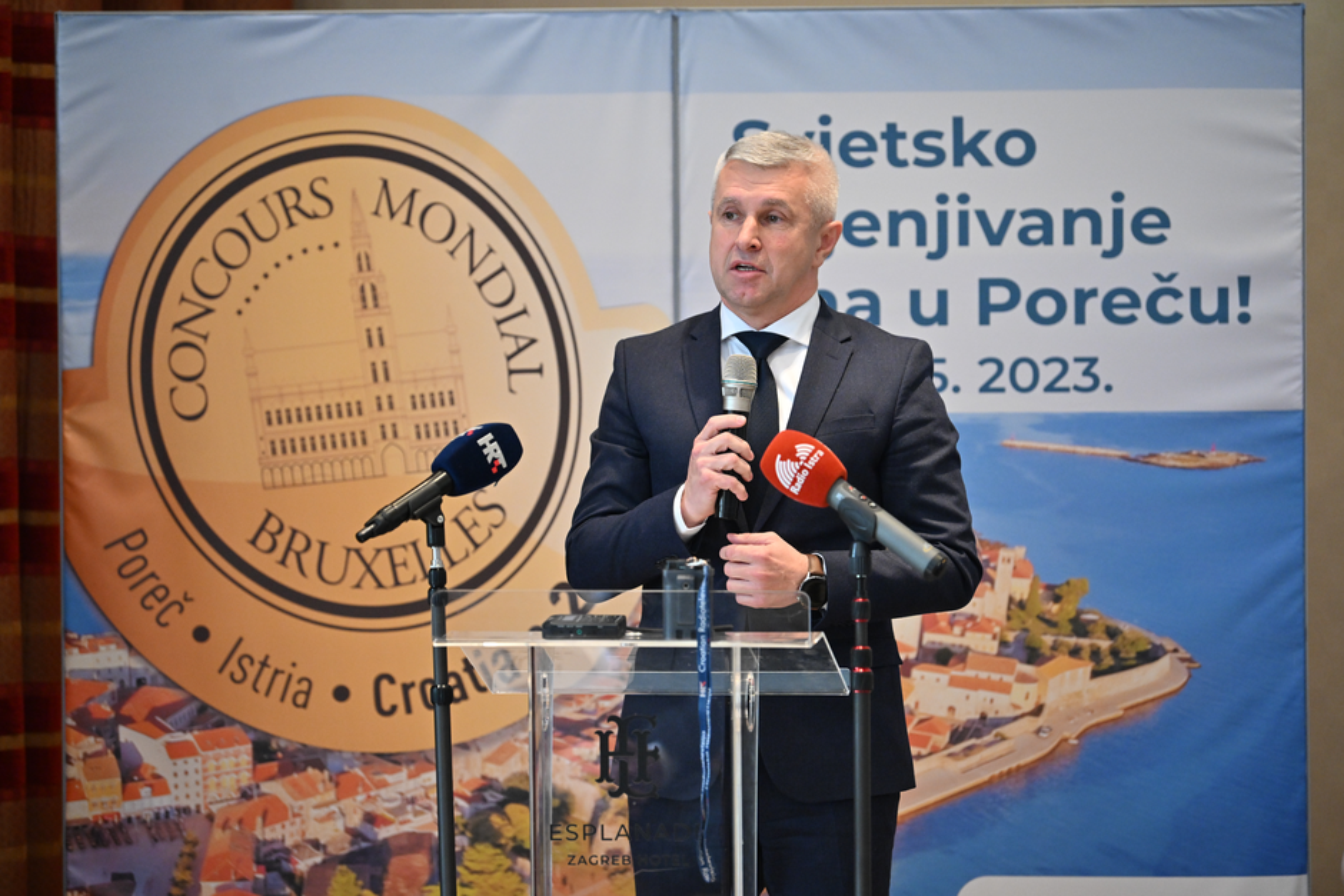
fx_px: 5787
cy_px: 448
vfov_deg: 8.9
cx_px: 672
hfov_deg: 13.2
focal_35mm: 155
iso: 2500
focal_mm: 155
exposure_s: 1/400
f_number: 2.8
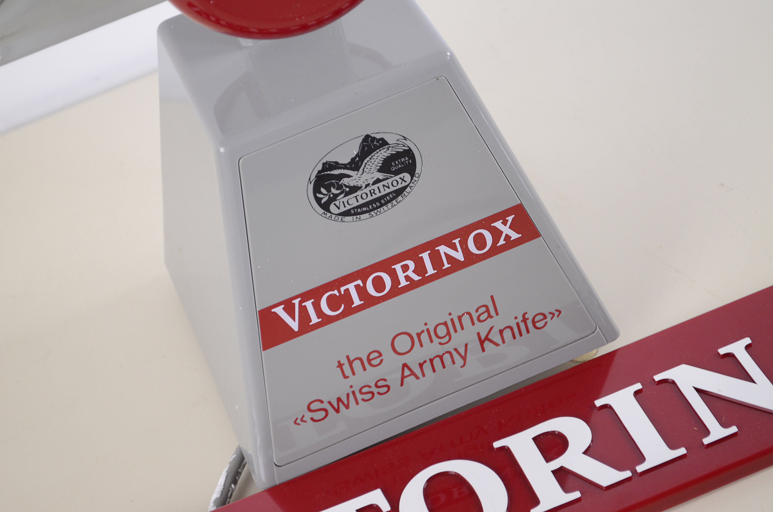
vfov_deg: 16.5
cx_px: 386
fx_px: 1768
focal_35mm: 82
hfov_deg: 24.7
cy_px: 256
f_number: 5.6
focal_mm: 55
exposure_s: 1/80
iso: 640
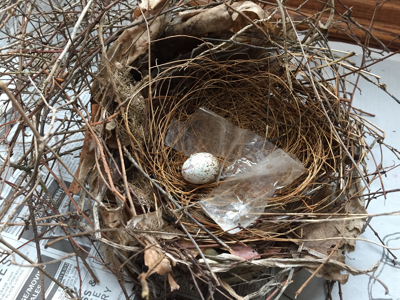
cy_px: 150
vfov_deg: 48.2
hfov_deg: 61.7
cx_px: 200
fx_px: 335
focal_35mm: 29
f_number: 2.2
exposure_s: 1/30
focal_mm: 4.15
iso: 50
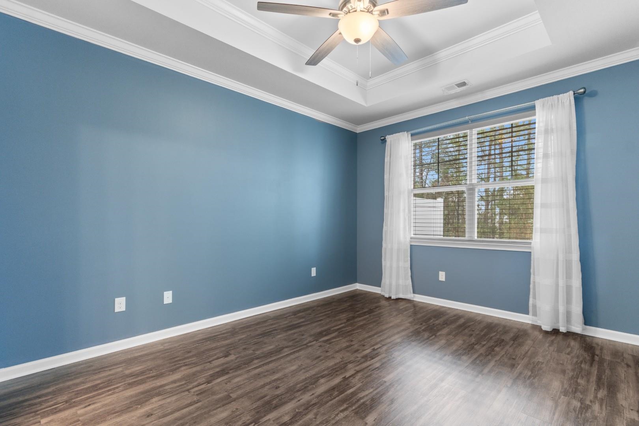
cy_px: 213
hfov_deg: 100.4
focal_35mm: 15
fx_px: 266
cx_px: 320
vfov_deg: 77.3
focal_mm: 10
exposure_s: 5
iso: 100
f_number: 4.5
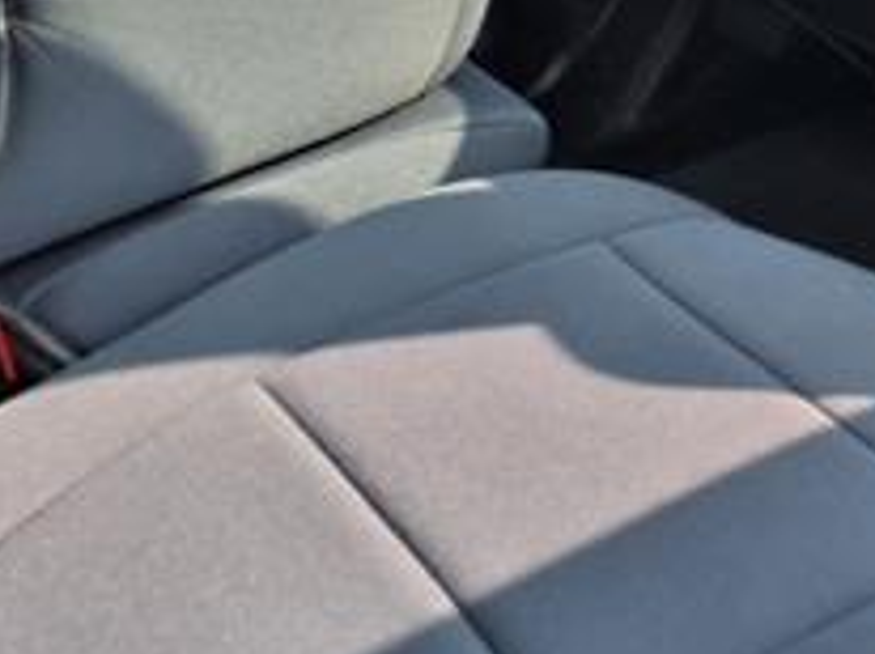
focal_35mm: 84
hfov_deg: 21.9
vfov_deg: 16.5
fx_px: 2121
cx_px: 1002
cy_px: -208
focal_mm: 3.58
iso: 40
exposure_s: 1/244
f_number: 1.9
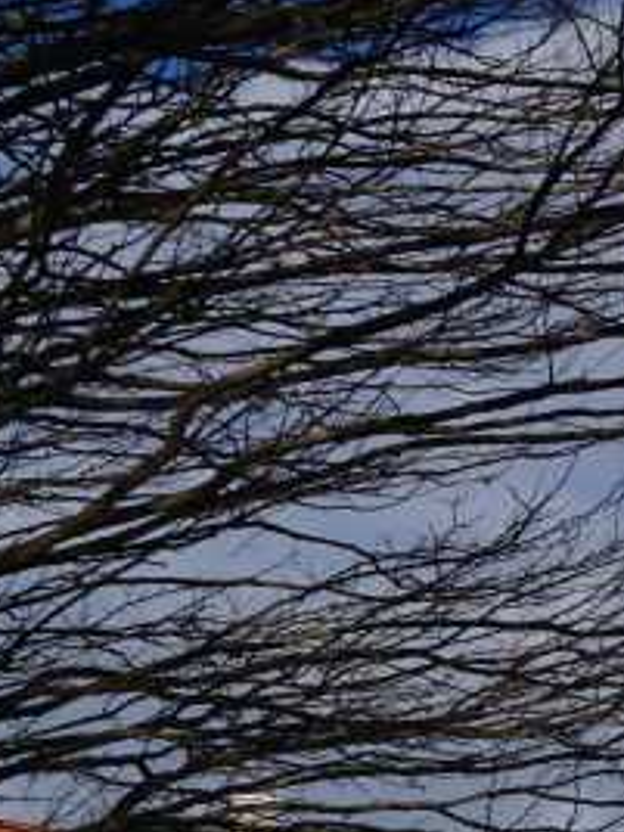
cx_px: 1431
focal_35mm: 97
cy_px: 1029
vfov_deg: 19.0
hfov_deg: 12.4
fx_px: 2331
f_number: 10
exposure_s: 1/320
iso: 100
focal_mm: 18
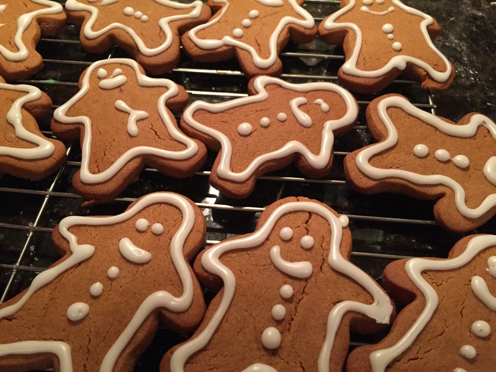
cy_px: 186
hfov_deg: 61.7
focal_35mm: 29
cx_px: 248
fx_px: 416
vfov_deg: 48.2
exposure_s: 1/24
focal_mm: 4.15
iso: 250
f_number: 2.2
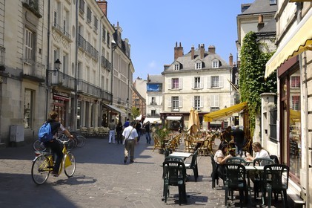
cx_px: 156
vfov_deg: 36.8
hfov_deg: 53.2
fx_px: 312
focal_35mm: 36
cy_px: 104
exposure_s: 1/125
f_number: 9.5
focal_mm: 24
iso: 100
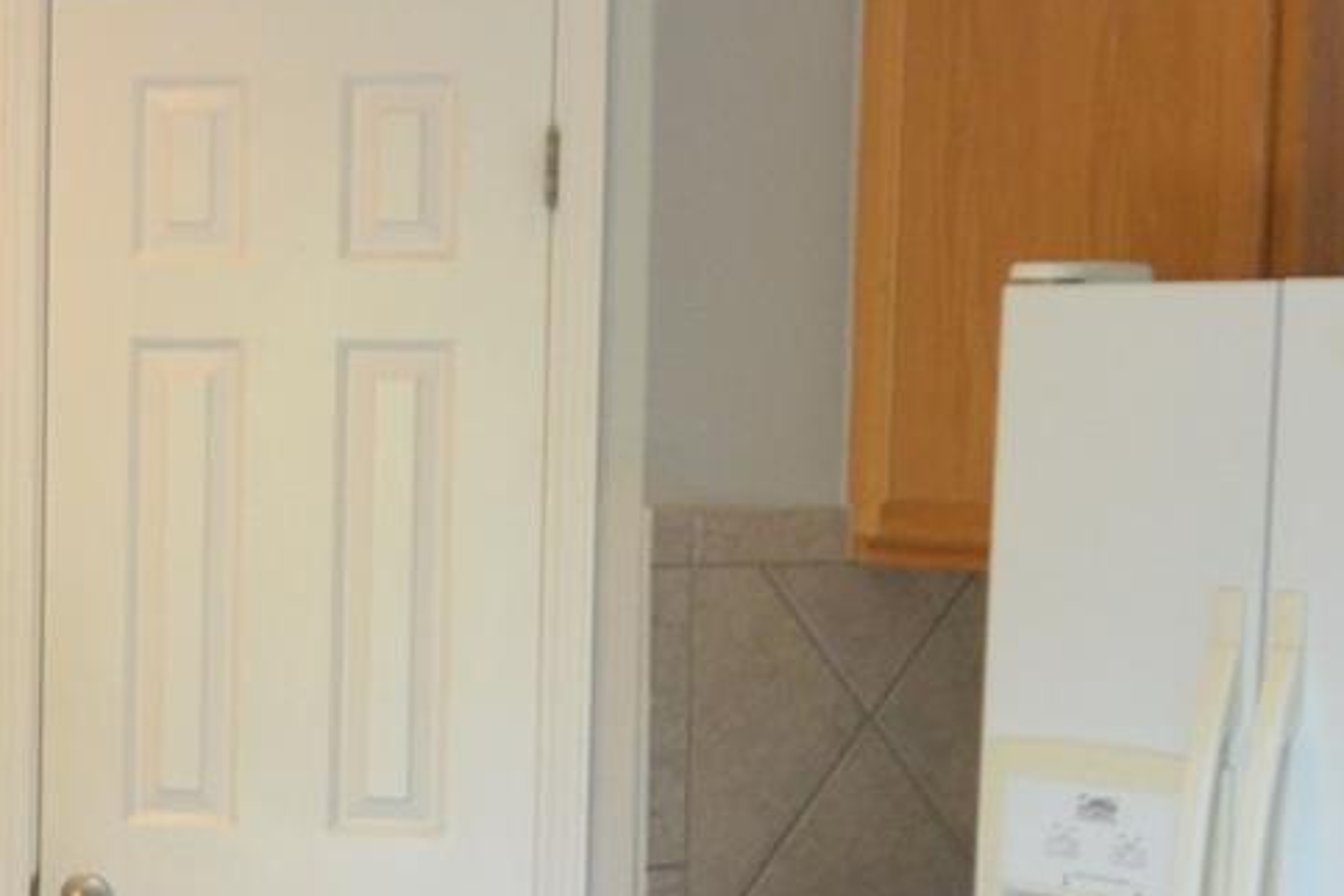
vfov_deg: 15.3
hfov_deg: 21.5
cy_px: 533
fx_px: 3322
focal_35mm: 89
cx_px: -184
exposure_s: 1/60
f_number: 4.8
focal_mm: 14
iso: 900
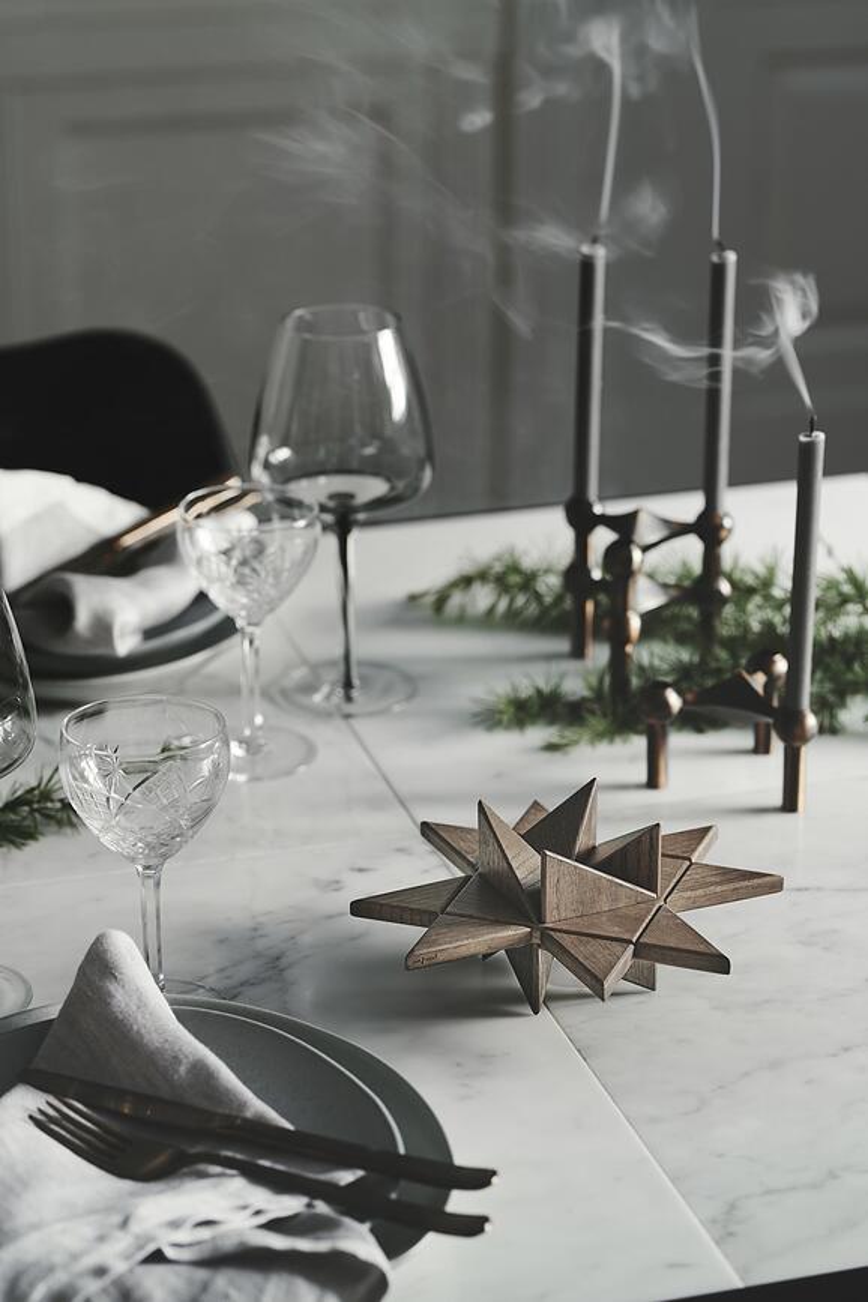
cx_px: 434
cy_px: 651
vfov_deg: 23.9
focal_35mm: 85
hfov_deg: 16.1
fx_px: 3074
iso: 100
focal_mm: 85
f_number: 4
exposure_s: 1/5
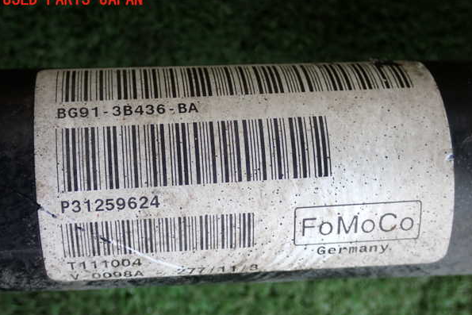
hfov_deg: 31.0
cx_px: 236
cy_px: 168
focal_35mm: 65
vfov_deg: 20.9
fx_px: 852
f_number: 3.6
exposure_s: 1/125
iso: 200
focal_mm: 11.09
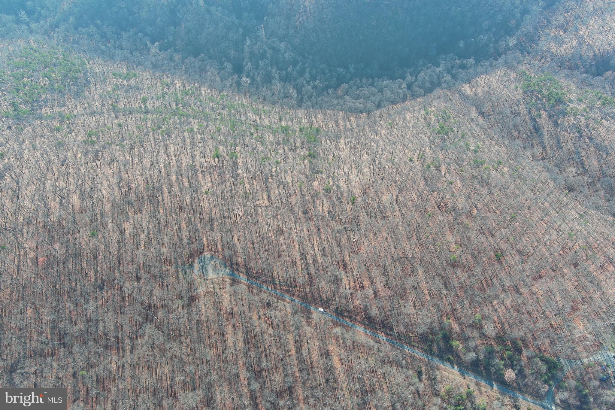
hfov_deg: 63.7
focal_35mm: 29
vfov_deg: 45.0
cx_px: 308
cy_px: 205
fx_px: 495
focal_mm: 10.57
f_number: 2.8
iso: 100
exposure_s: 1/273
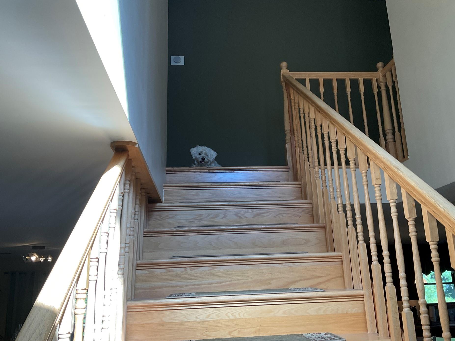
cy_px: 168
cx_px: 247
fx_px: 421
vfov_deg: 44.2
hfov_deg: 56.7
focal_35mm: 32
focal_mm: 3
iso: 50
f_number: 1.8
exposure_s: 1/122
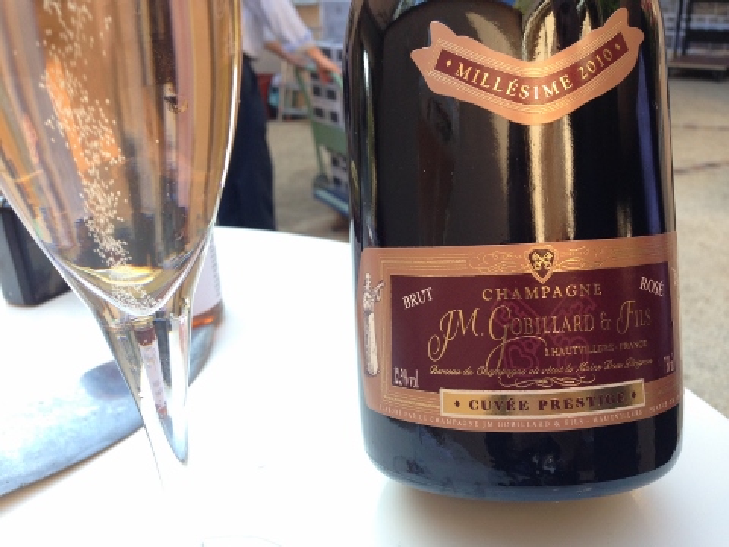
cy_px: 274
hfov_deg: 55.4
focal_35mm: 33
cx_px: 364
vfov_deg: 42.9
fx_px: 695
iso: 50
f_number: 2.4
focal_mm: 4.12
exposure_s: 1/120
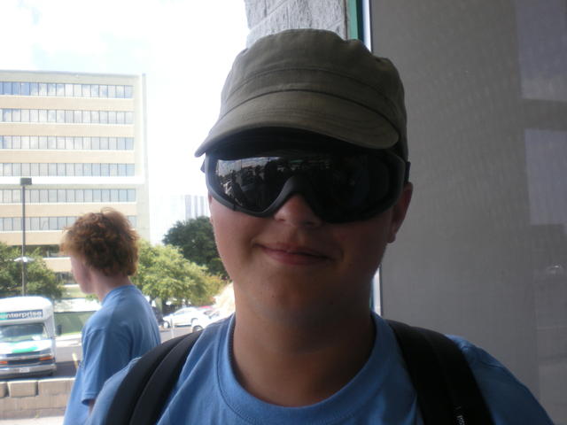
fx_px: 721
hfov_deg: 42.9
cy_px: 212
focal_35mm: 44
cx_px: 284
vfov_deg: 32.9
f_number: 3.5
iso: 64
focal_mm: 7.4
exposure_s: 1/187
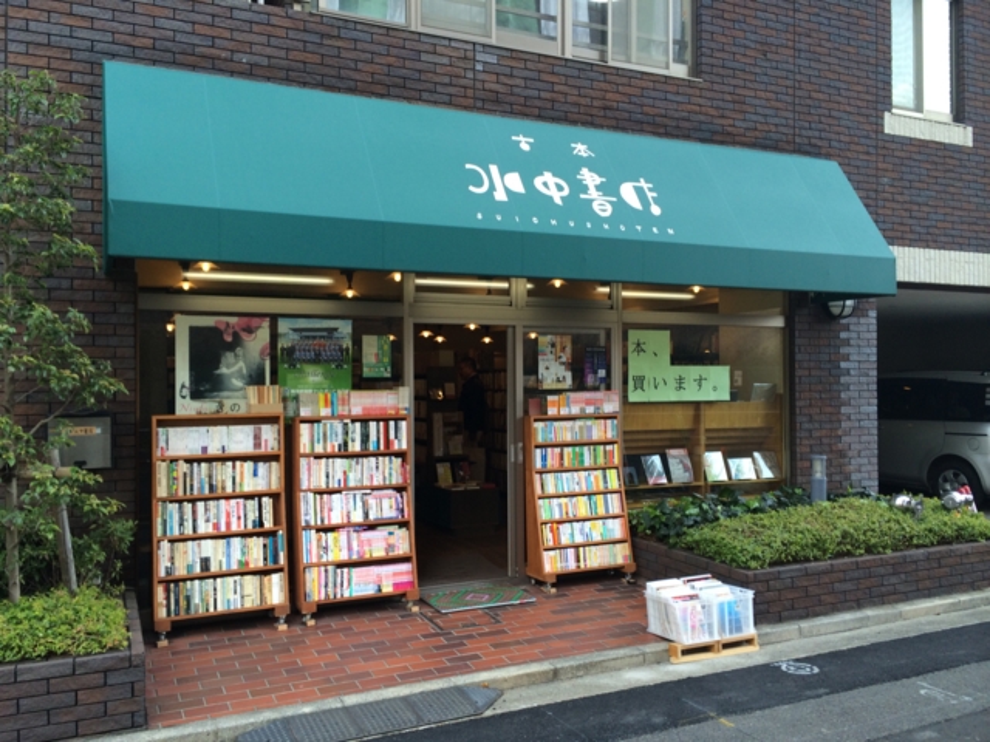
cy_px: 371
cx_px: 495
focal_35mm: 30
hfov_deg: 60.0
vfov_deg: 46.8
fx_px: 858
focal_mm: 4.12
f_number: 2.2
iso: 40
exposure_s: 1/120
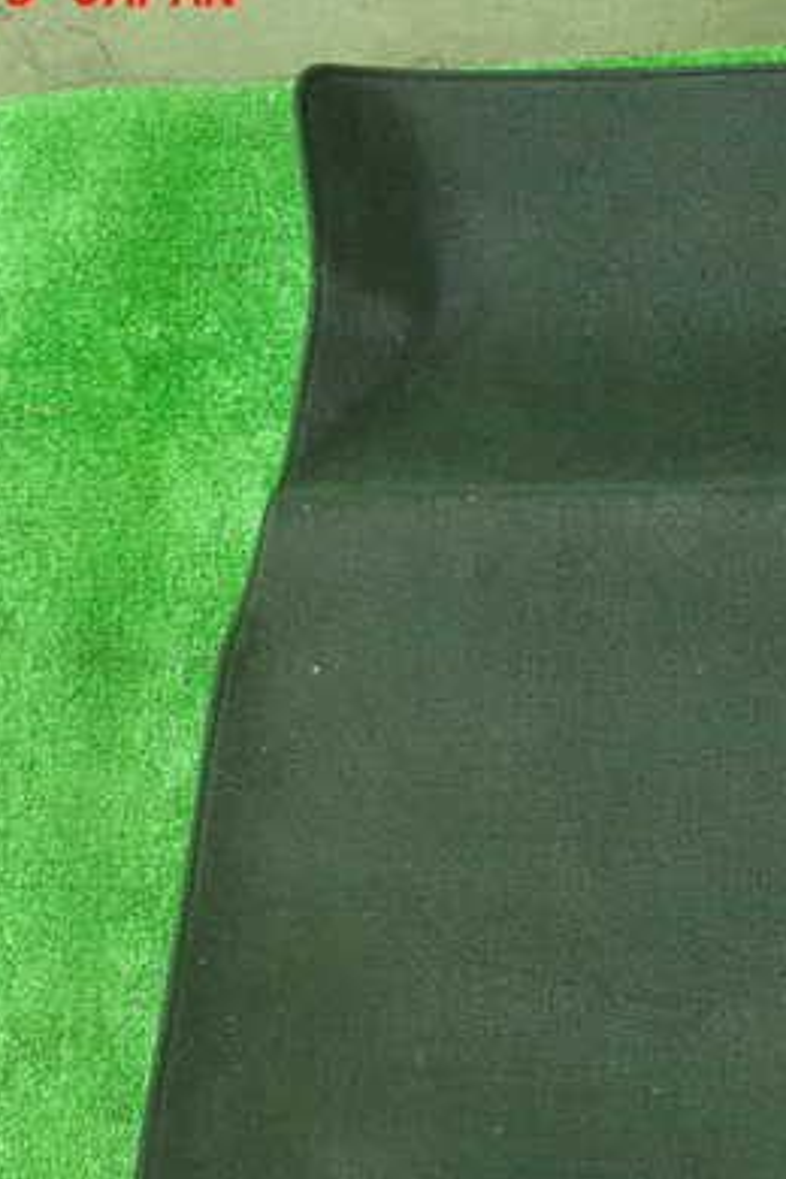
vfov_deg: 41.1
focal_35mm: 48
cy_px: 629
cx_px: 593
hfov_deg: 27.7
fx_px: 1572
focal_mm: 5.5
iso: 800
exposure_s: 1/40
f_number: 2.3
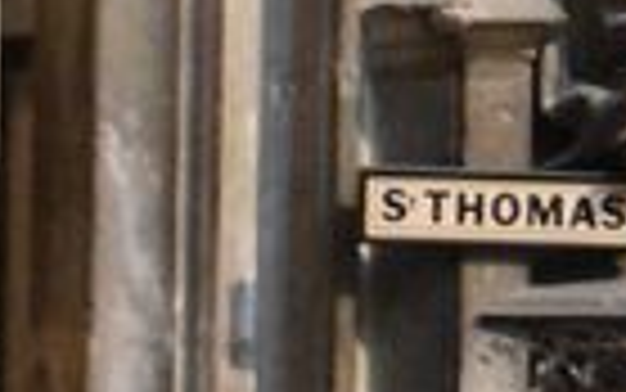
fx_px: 7212
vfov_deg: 3.1
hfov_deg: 5.0
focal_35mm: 423
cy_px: -680
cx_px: 660
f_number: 5.6
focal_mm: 55
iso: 12800
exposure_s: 1/60
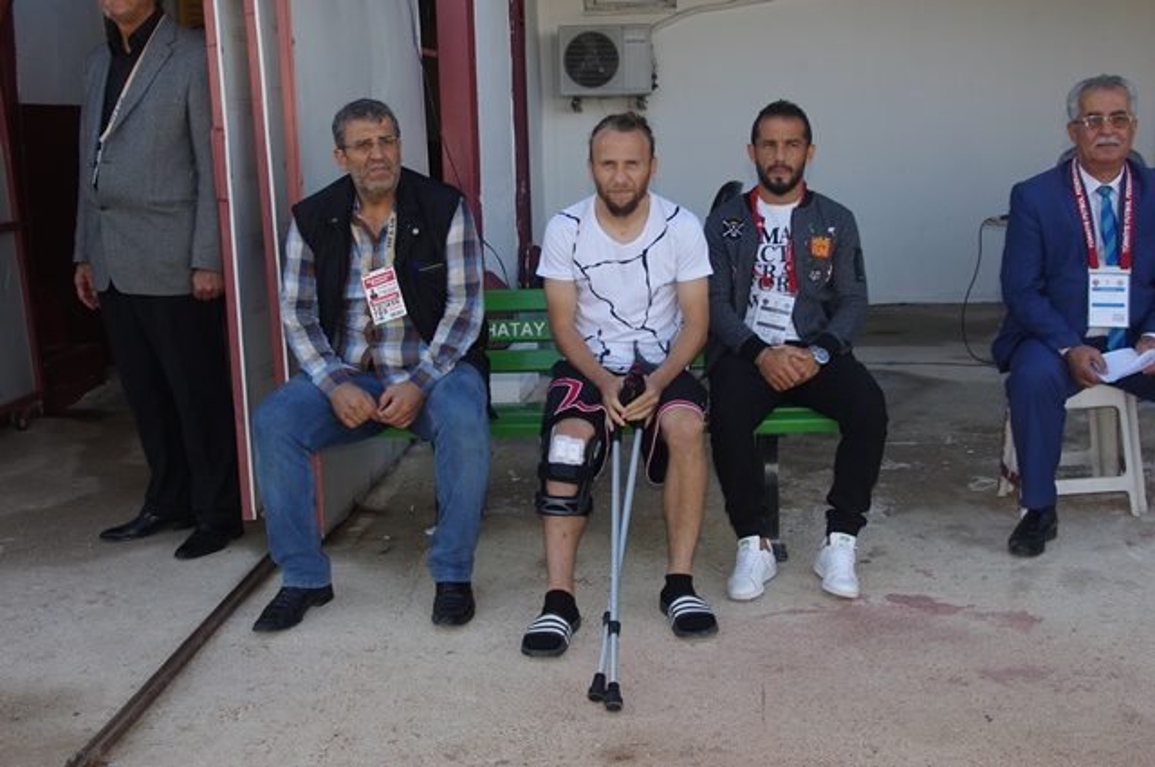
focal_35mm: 42
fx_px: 1346
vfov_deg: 31.8
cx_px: 578
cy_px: 384
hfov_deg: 46.5
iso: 400
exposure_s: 1/180
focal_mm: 28.13
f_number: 8
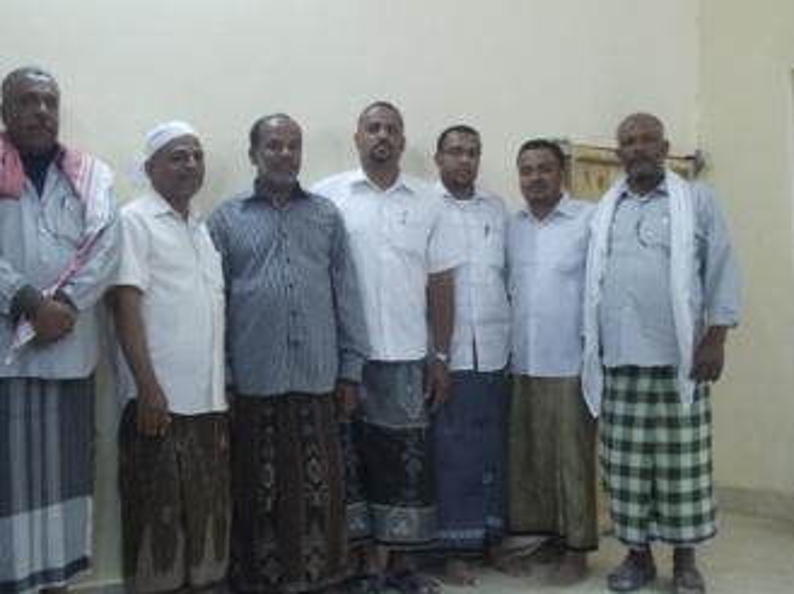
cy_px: 268
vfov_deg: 24.4
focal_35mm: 60
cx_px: 290
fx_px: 1375
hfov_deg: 32.0
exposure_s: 1/6
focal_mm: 6
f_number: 3.5
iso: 400
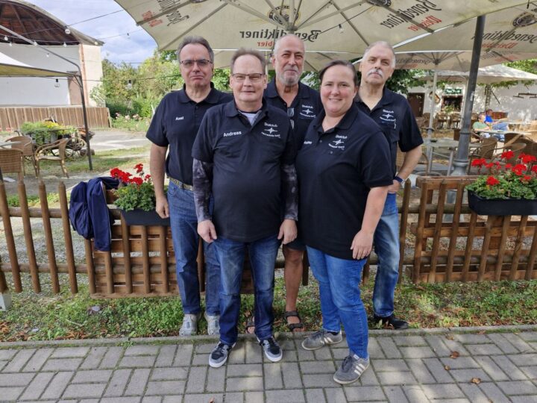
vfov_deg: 58.9
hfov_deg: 73.9
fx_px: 357
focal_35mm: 23
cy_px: 202
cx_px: 268
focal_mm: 5.54
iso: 50
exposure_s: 1/395
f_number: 1.8
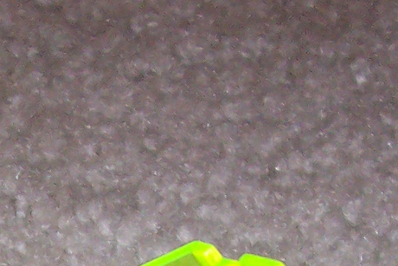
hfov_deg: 11.8
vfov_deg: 7.5
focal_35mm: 170
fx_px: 1880
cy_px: 656
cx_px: -109
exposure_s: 1/60
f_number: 2.8
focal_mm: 5.6
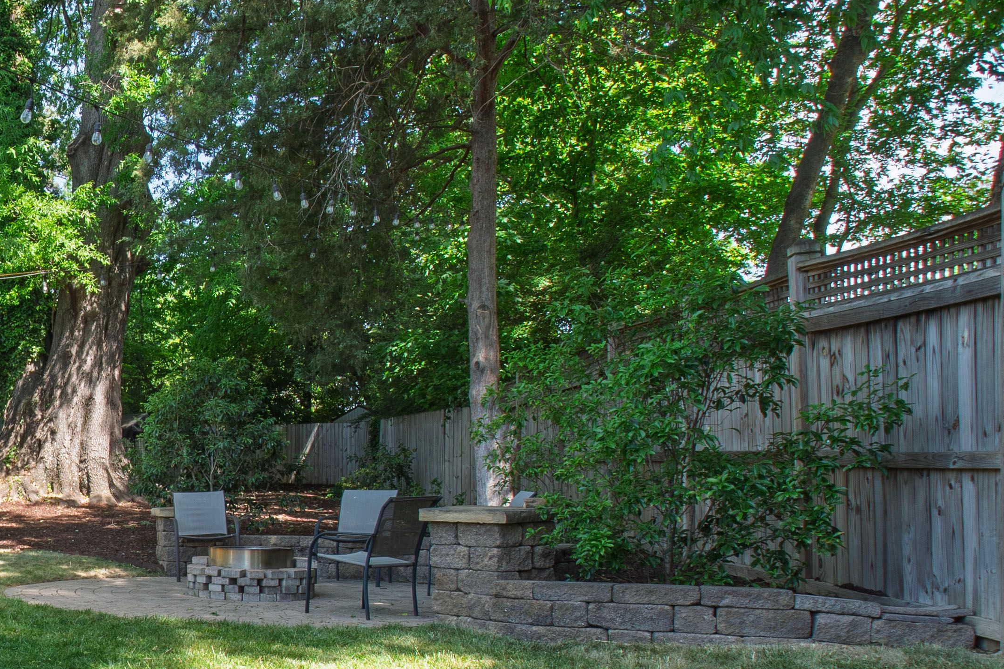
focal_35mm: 39
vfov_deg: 33.7
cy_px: 473
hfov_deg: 38.8
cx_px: -152
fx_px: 1088
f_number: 8
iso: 100
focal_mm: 10
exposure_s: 1/30
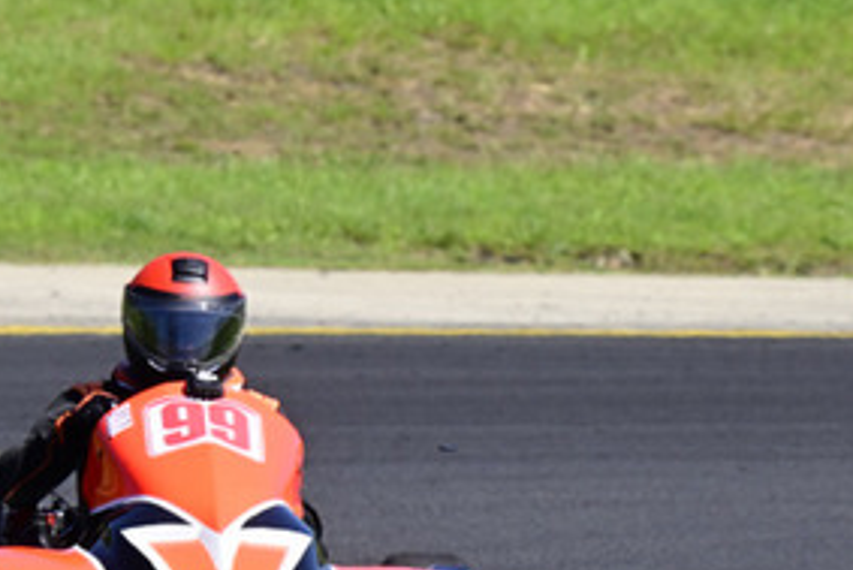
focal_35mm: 1076
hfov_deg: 1.9
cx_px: -24
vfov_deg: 1.3
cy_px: 380
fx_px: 25507
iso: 500
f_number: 11
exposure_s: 1/640
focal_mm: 380
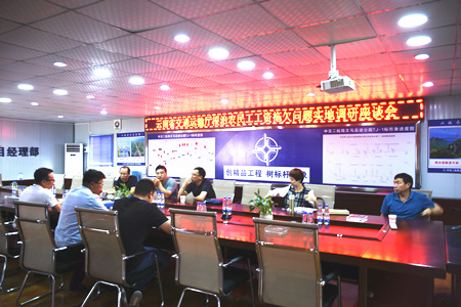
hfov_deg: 67.4
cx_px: 230
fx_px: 346
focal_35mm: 27
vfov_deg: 47.9
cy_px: 154
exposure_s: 1/13
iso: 100
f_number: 3.5
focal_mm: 18
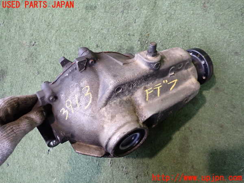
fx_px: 176
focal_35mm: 25
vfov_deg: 54.9
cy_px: 92
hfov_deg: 69.4
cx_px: 122
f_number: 2
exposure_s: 1/30
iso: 250
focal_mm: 4.5
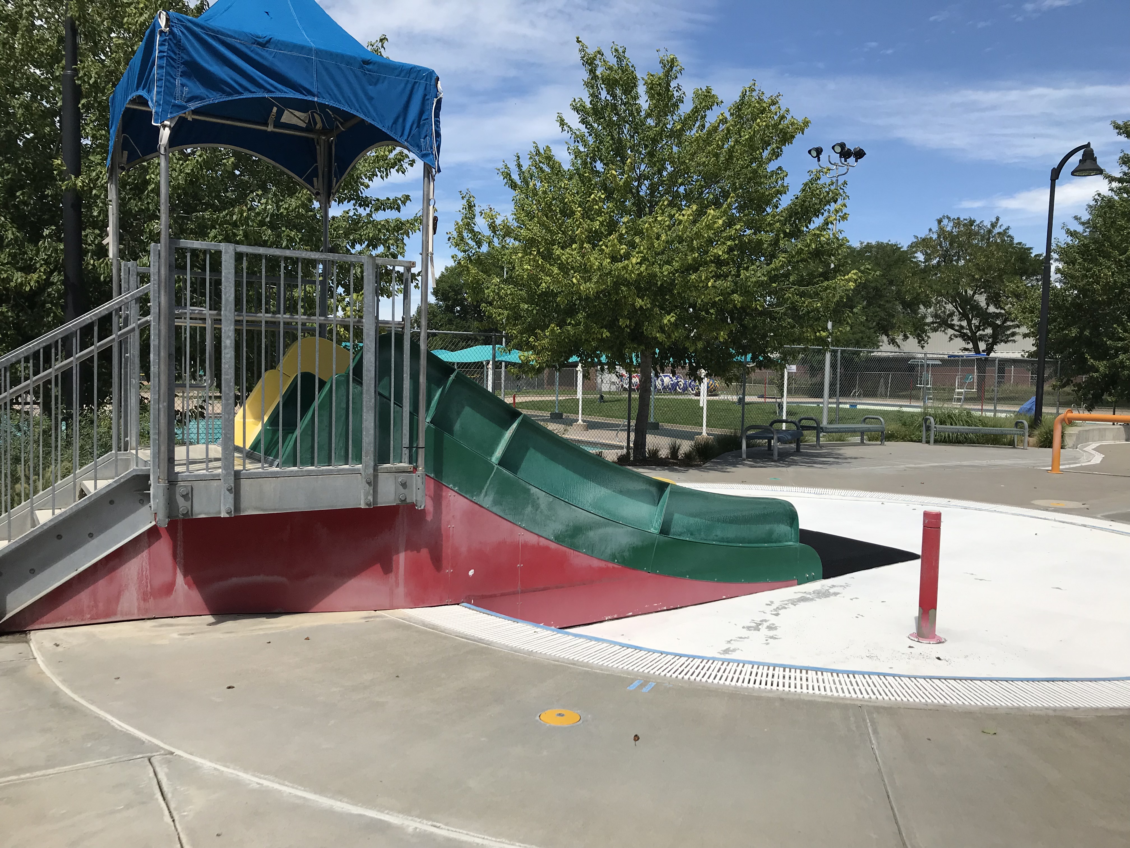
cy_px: 424
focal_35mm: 28
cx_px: 565
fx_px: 914
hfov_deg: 63.4
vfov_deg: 49.7
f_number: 1.8
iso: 20
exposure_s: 1/3425
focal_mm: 3.99
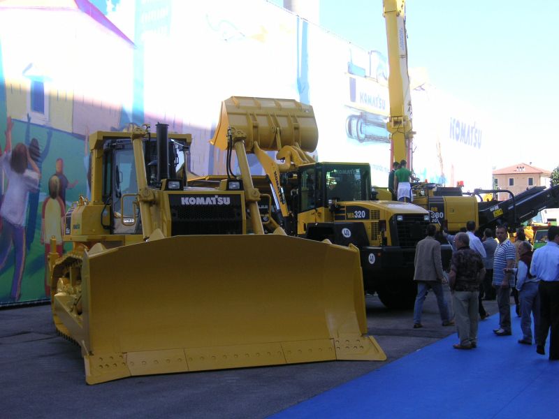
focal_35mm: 53
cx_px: 280
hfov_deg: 36.2
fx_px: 856
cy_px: 210
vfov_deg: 27.5
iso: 50
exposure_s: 1/180
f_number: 3.6
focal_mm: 8.9
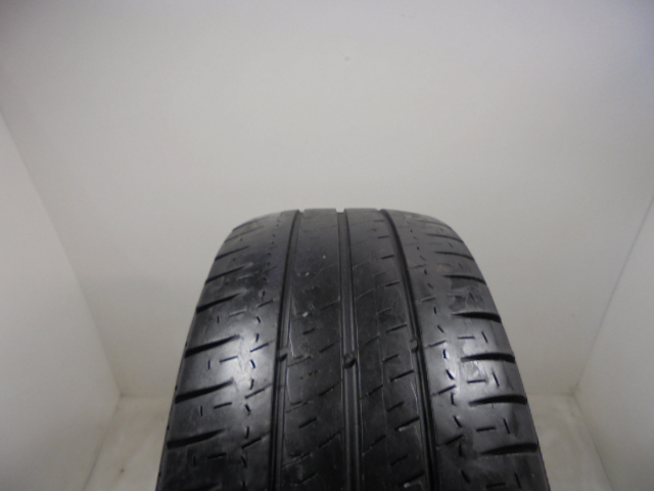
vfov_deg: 53.1
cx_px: 327
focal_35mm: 26
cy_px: 246
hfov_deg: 67.3
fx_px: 491
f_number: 3.5
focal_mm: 4.6
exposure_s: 1/30
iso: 100
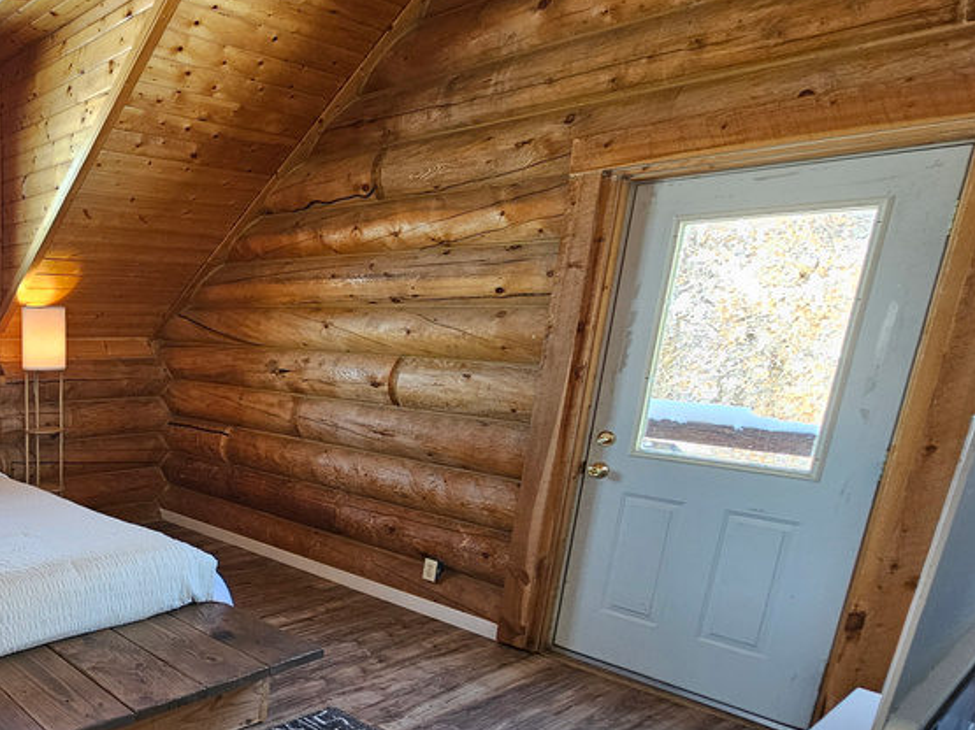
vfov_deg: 55.1
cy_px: 509
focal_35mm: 24
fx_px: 676
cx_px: 97
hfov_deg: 60.6
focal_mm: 2.2
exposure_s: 1/60
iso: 160
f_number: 2.2
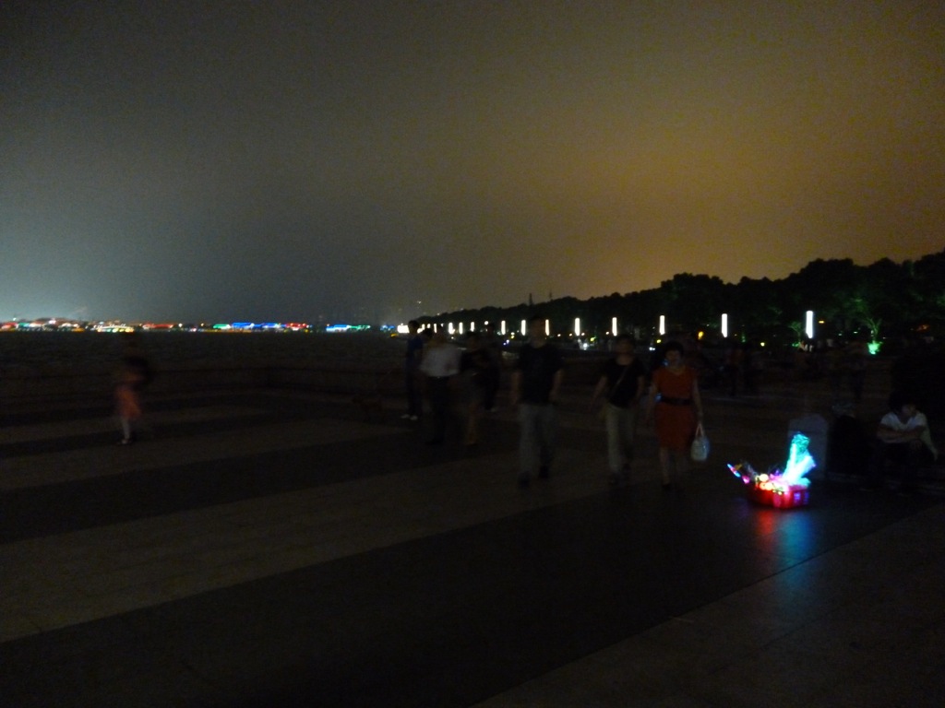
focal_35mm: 28
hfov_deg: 63.4
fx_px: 764
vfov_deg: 49.7
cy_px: 354
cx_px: 472
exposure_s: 1/4
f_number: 3.1
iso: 800
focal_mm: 5
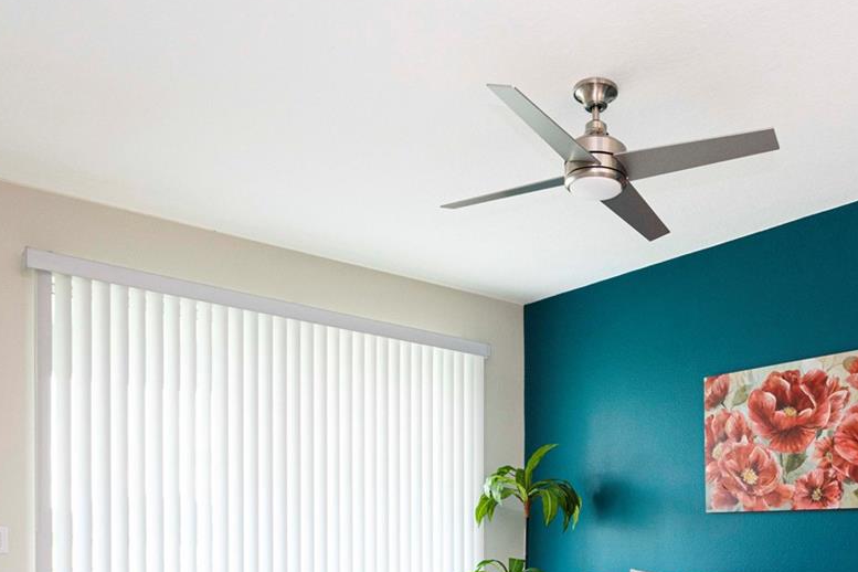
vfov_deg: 35.2
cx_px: 585
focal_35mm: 35
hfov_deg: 53.2
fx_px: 834
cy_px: 538
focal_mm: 17
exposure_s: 1/15
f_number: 11
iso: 1000
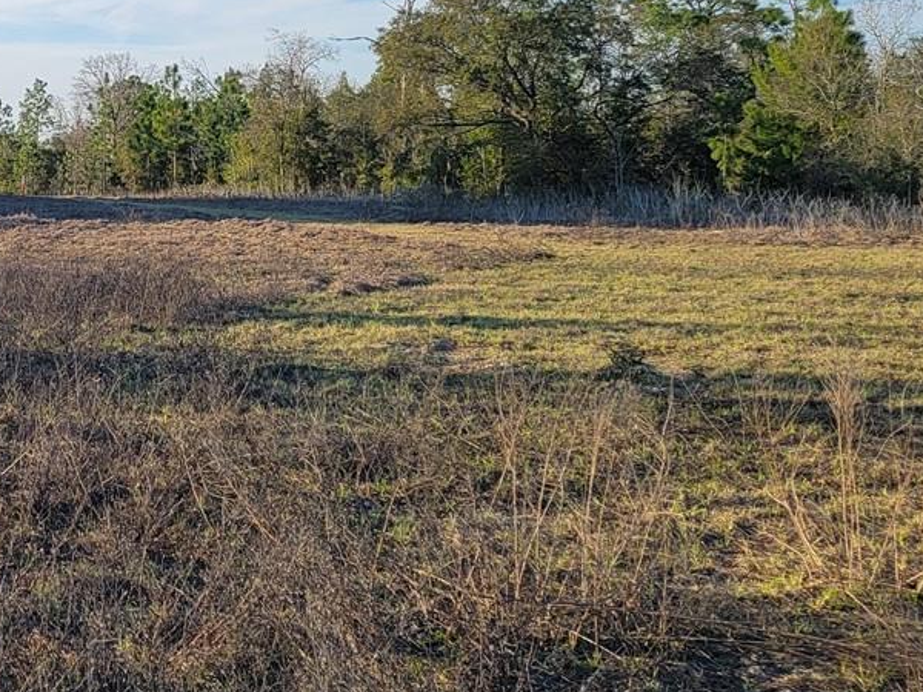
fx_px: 1706
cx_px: -171
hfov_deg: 26.9
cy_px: 97
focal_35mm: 64
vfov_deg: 22.5
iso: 16
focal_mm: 6.7
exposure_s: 1/547
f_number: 1.8
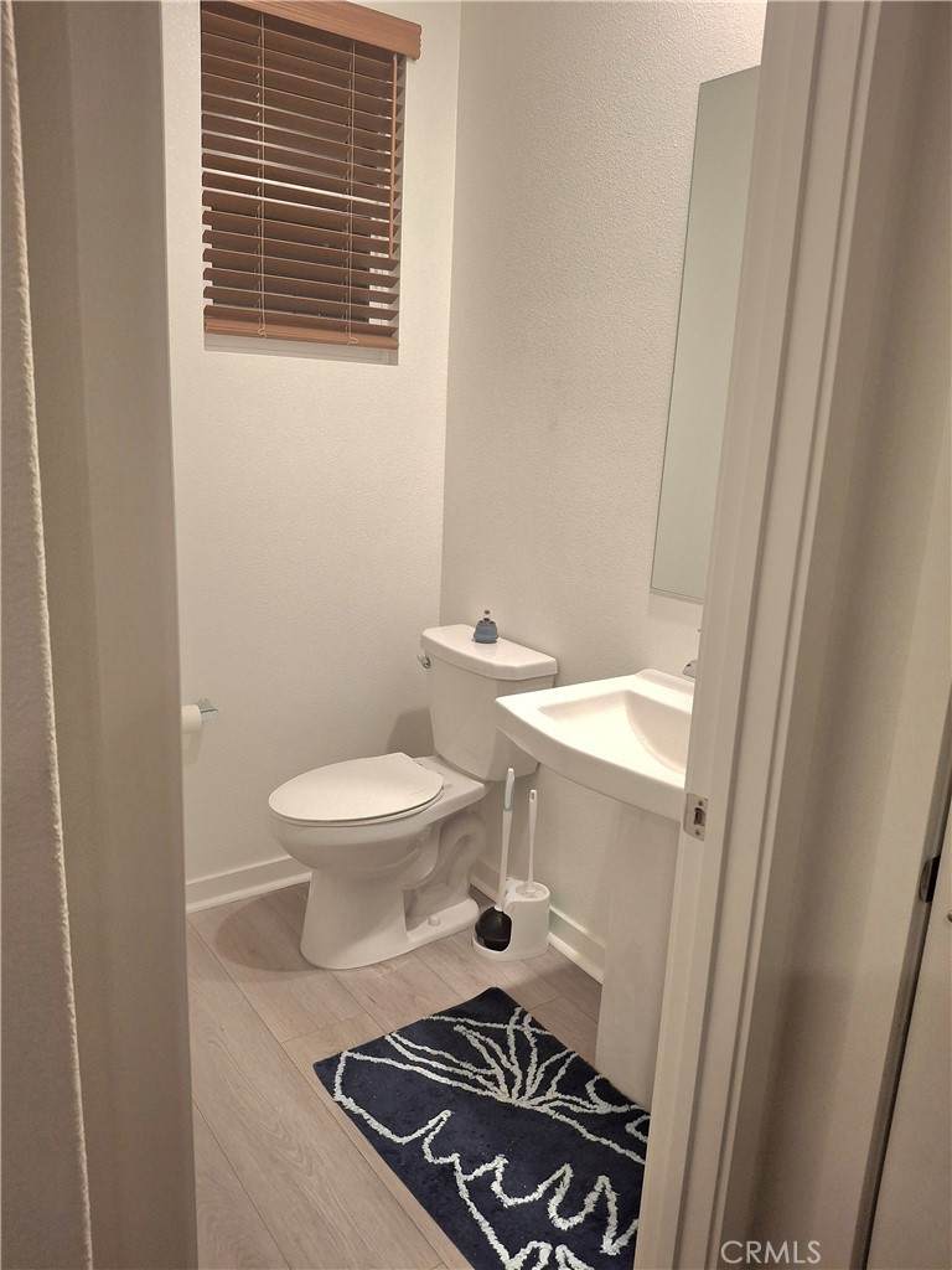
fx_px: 917
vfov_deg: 69.4
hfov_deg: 54.9
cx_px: 476
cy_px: 635
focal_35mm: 25
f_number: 1.8
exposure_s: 1/50
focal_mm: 4.69
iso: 160
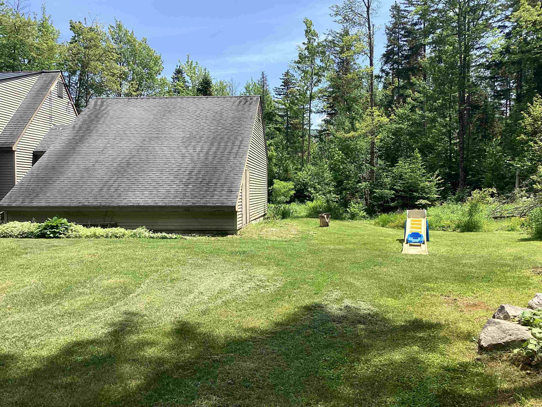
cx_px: 271
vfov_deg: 45.4
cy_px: 204
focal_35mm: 31
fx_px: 485
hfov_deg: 58.4
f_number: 2.4
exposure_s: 1/849
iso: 25
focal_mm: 3.3
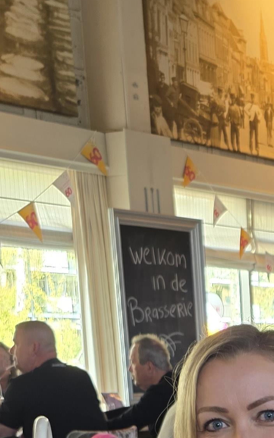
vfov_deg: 20.6
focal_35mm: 87
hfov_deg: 14.1
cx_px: 405
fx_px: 1039
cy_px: 645
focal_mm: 6.3
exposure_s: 1/54.1
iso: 64
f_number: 1.7
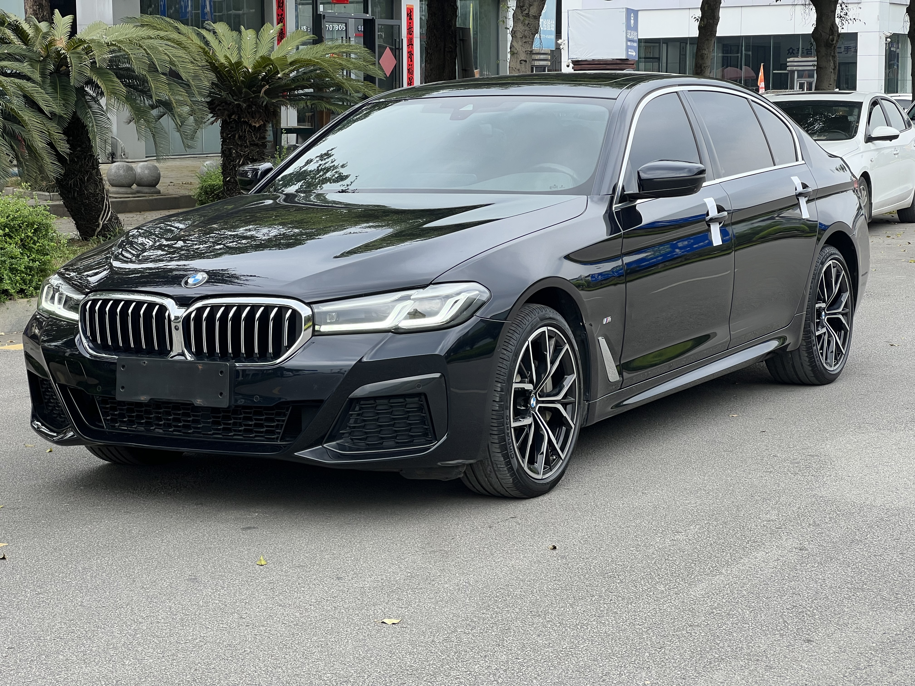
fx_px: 2035
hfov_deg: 25.3
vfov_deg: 19.1
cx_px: 458
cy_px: 343
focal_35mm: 77
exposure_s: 1/179
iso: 32
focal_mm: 9
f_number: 2.8
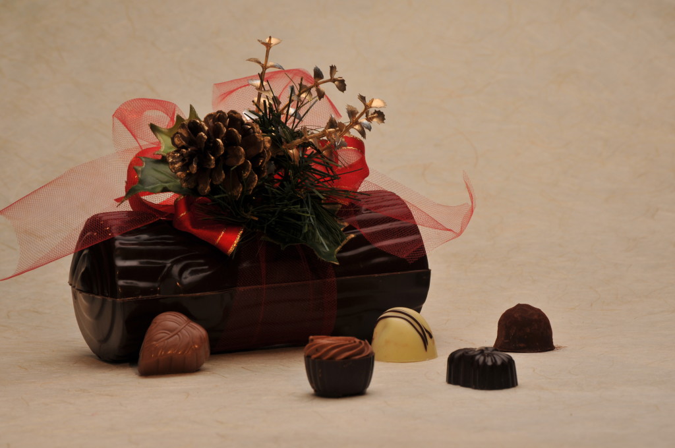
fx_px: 2668
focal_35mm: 142
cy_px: 224
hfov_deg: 14.4
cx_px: 338
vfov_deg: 9.6
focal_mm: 95
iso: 200
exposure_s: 1/4
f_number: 11
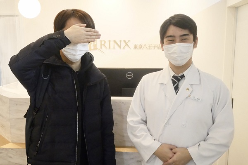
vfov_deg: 38.9
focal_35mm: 34
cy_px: 82
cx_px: 124
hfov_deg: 55.8
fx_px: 234
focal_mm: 17
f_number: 4.1
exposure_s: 1/250
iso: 2500
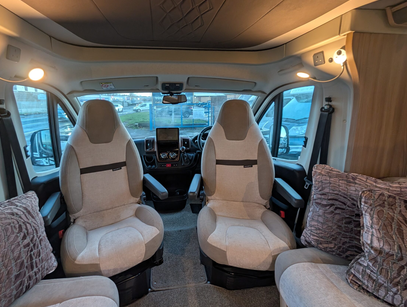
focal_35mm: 14
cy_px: 134
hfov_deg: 101.6
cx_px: 183
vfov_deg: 85.4
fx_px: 165
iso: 130
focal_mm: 2.02
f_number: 1.7
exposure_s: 1/47.5
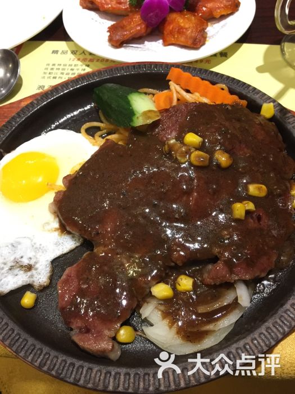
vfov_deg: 61.7
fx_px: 330
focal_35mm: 29
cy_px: 197
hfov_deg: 48.2
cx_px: 148
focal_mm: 4.15
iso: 160
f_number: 2.2
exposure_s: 1/17
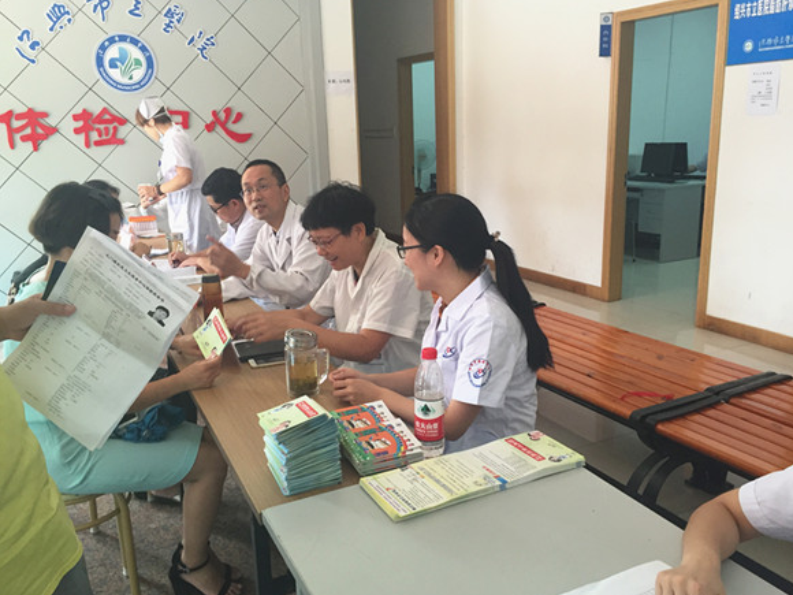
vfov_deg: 46.8
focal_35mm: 30
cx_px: 409
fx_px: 687
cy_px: 300
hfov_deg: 60.0
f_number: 2.2
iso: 64
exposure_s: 1/33
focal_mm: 4.15
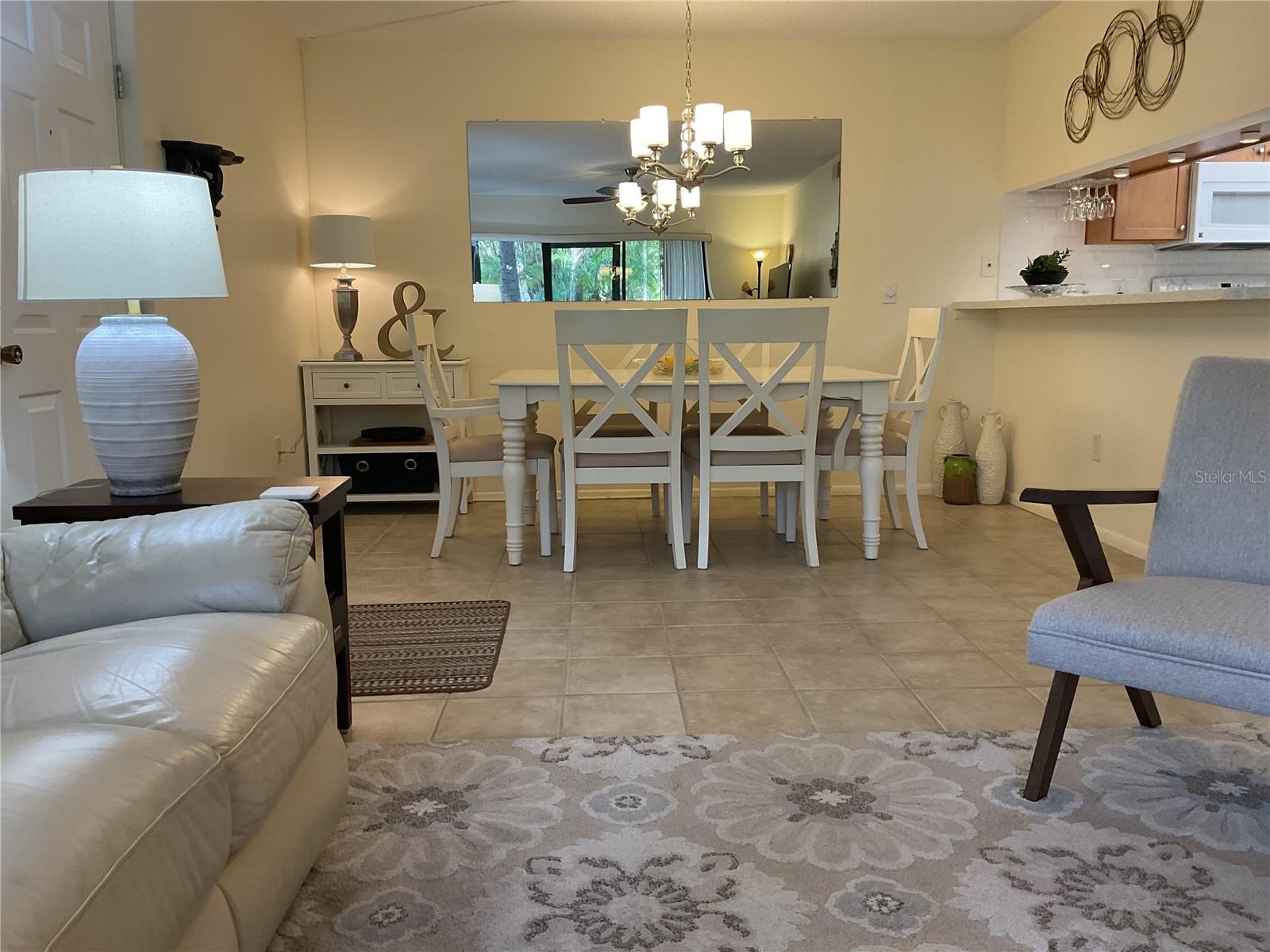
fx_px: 1064
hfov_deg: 61.7
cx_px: 635
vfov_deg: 48.2
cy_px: 476
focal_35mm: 29
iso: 64
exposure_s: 1/60
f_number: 1.8
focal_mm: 3
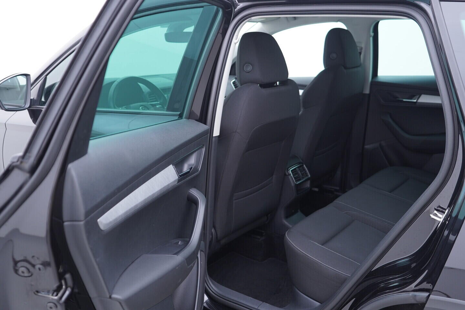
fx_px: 465
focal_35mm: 36
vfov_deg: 36.9
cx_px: 232
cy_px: 155
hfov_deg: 53.1
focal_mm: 24
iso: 250
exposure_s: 1/40
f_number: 2.8
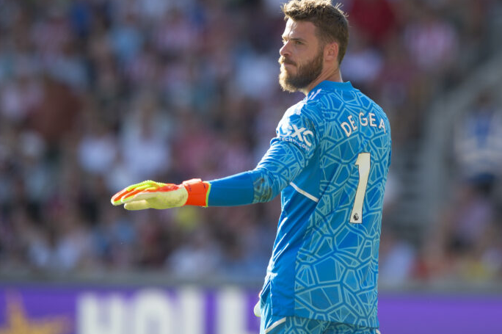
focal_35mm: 449
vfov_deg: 3.1
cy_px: 162
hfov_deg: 4.6
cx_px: 239
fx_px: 6256
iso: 320
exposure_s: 1/1250
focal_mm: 400
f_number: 5.6
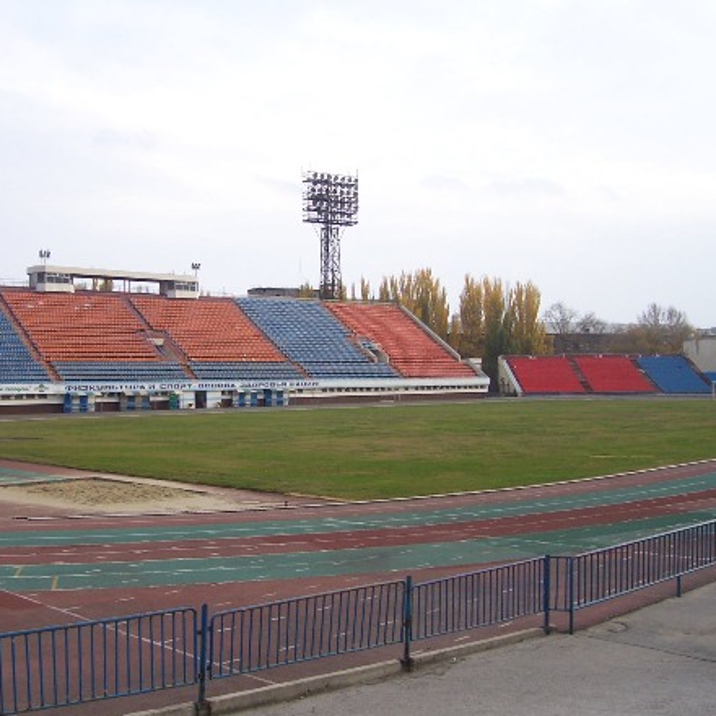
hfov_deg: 40.8
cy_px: 363
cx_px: 301
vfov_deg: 40.9
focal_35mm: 41
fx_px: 959
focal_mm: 5.6
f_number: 2.7
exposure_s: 1/180
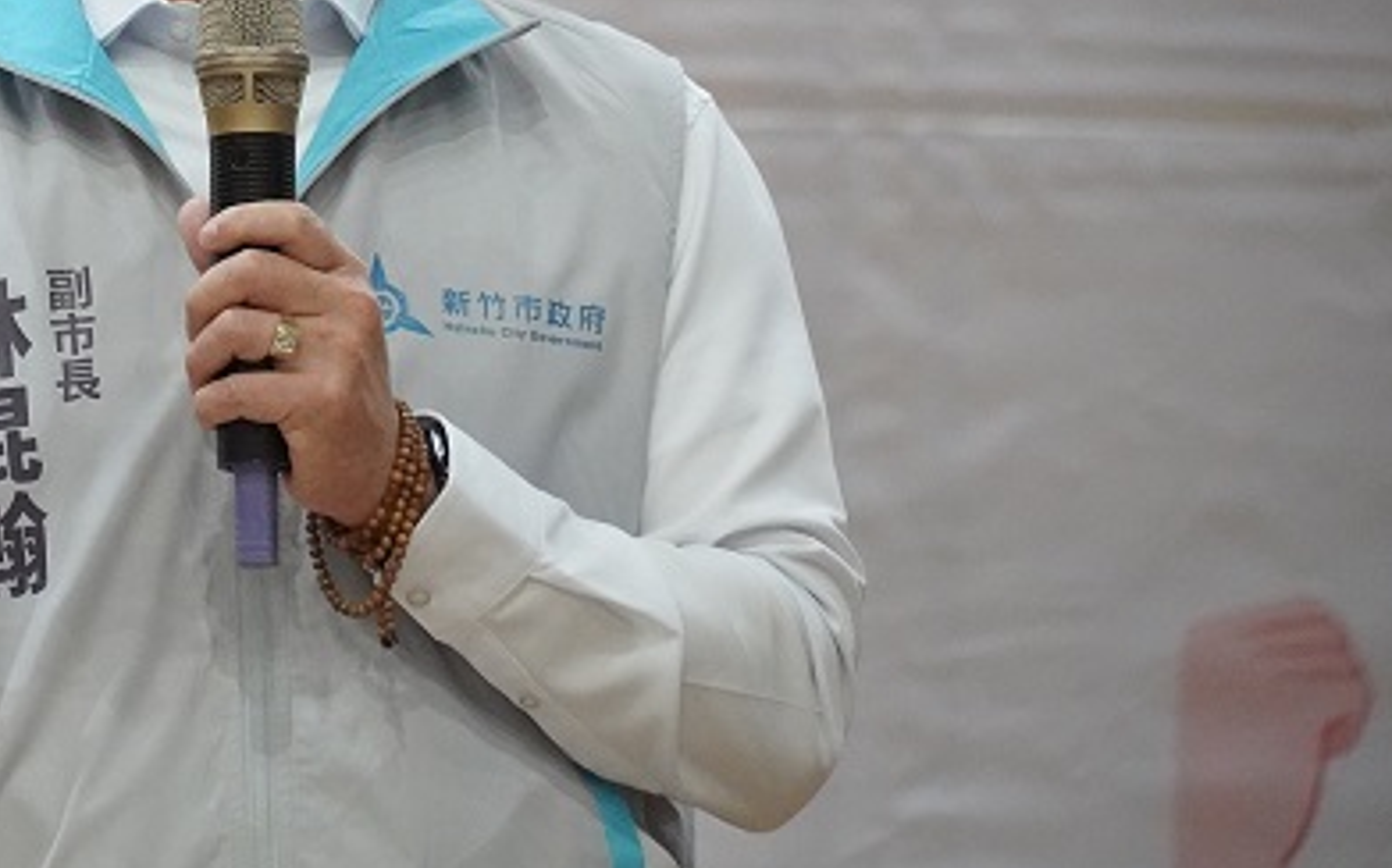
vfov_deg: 3.5
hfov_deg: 5.5
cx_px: 121
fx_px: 14407
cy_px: 32
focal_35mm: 380
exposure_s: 1/200
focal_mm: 135
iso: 6400
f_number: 5.6
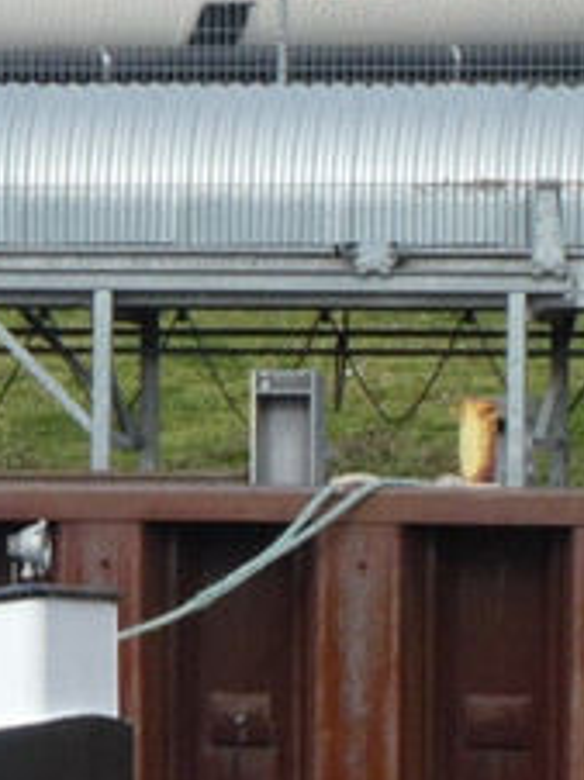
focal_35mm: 1253
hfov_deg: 1.2
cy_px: 514
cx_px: -748
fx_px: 28239
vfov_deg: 1.6
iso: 80
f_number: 5.6
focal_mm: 47.5
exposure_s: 1/160
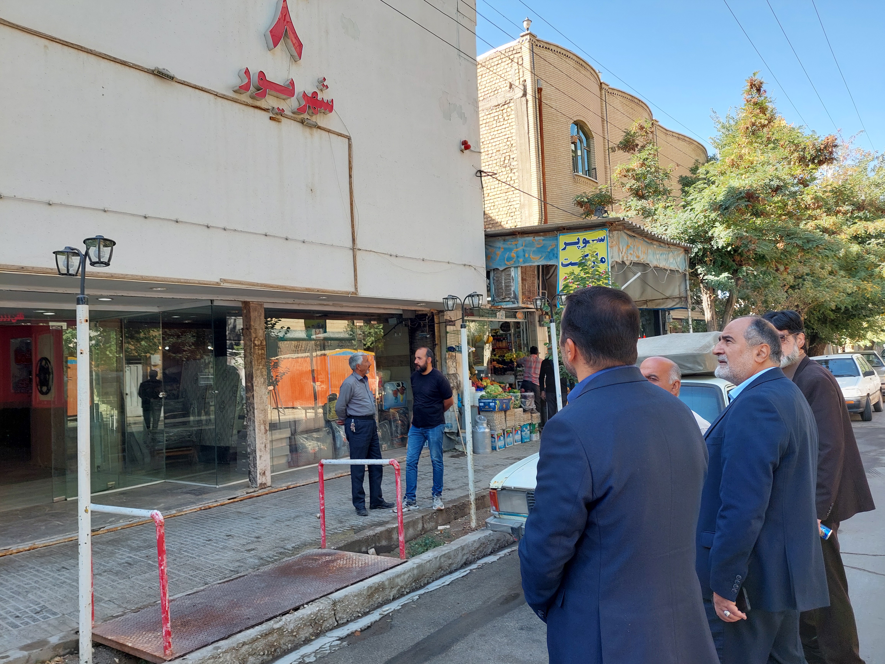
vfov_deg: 56.8
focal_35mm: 24
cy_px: 332
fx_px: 614
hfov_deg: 71.6
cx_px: 442
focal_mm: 5.23
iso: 40
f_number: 1.8
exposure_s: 1/227
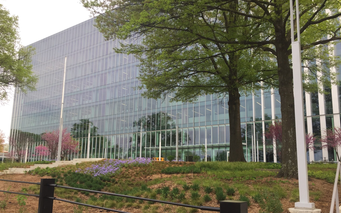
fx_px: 288
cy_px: 126
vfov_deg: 40.5
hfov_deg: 61.2
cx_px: 170
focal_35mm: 31
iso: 32
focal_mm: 4.15
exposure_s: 1/399
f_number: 2.2
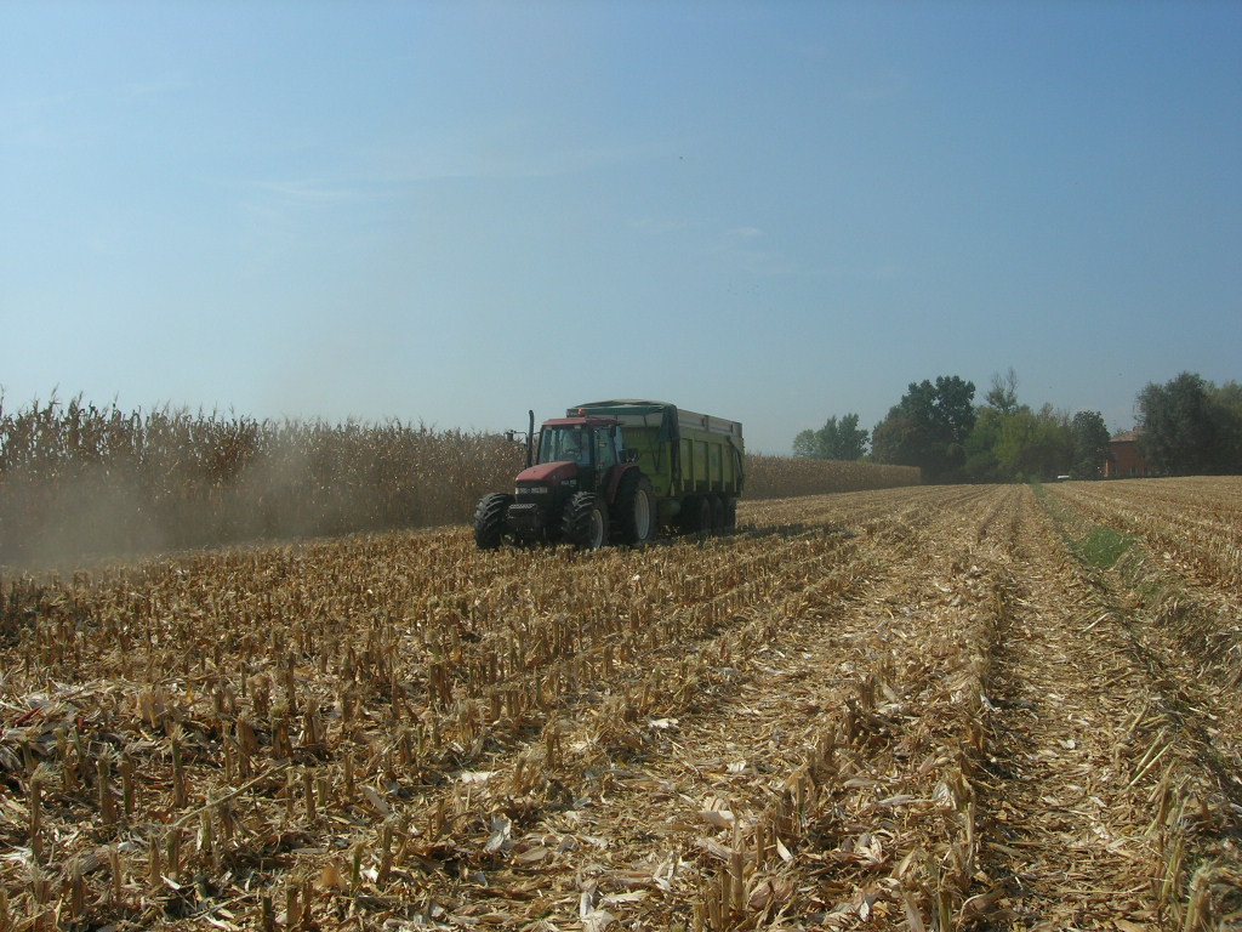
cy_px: 466
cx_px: 621
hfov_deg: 49.0
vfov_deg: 37.7
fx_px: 1363
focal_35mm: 38
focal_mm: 7.8
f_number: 4.8
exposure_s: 1/906
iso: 64
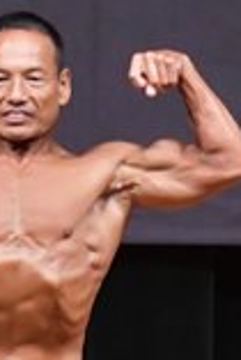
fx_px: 10710
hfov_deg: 1.3
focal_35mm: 1069
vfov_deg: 1.9
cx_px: -173
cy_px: 404
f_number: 5.6
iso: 6400
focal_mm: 145
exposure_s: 1/400
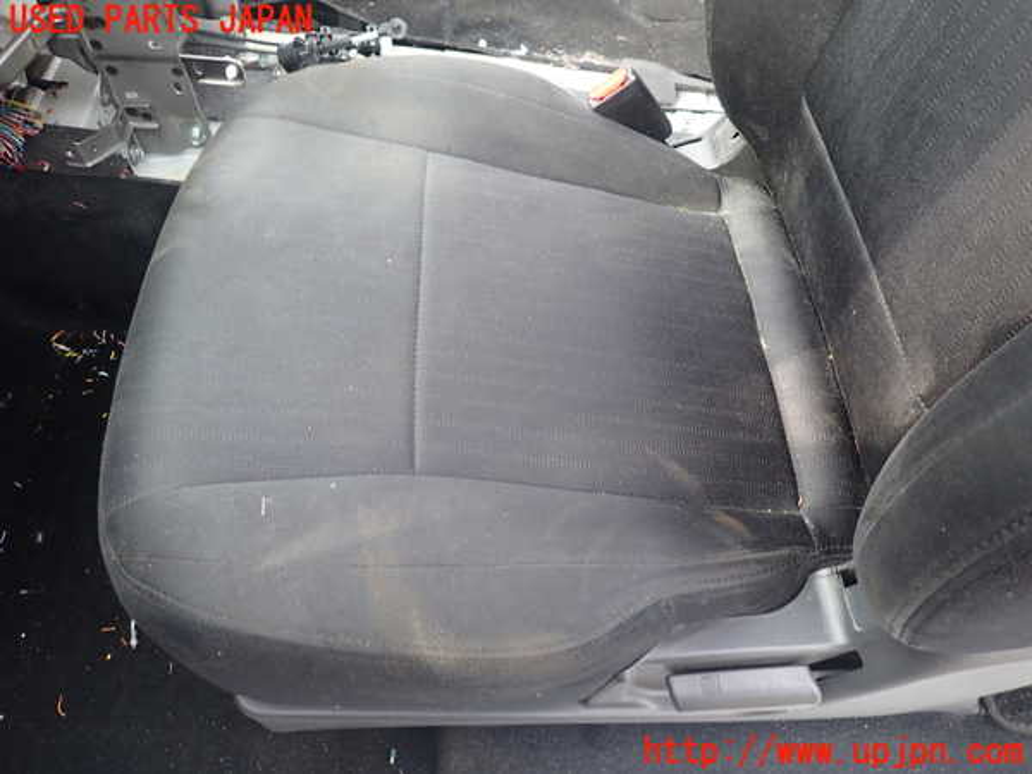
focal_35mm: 25
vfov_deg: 54.9
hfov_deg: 69.4
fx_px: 745
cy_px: 387
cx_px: 516
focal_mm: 4.5
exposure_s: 1/80
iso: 100
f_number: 2
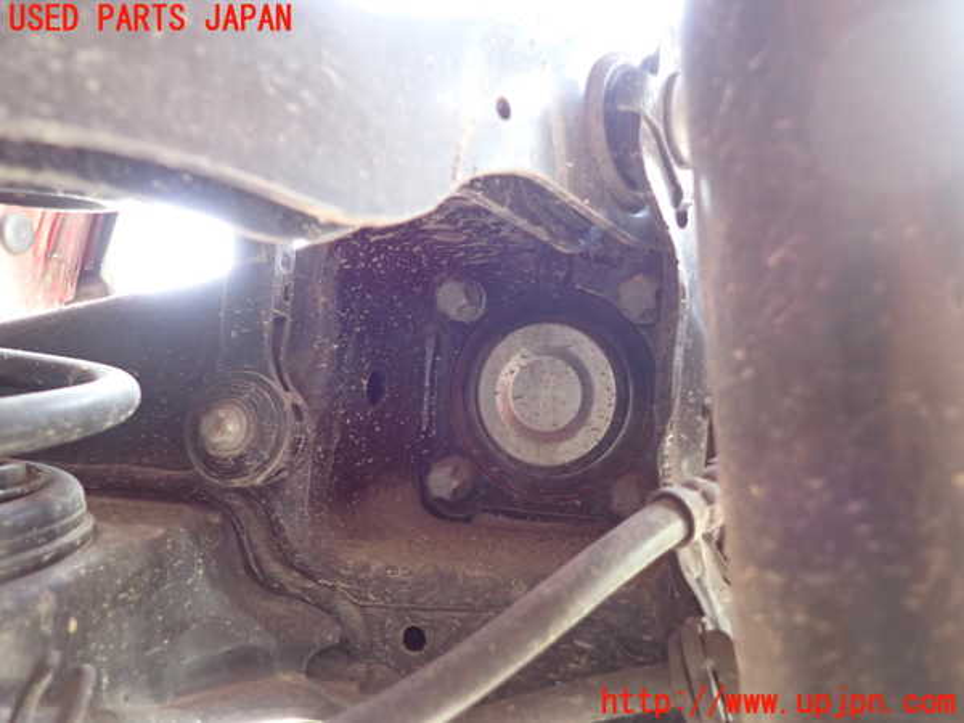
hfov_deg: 69.4
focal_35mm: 25
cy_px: 362
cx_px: 482
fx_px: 696
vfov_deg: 54.9
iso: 400
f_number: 2
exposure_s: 1/80
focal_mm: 4.5
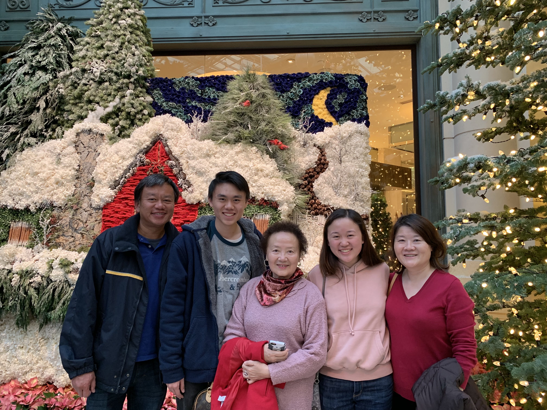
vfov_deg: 53.1
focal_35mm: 26
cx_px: 274
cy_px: 205
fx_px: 411
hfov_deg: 67.3
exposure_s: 1/60
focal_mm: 4.25
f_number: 1.8
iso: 160
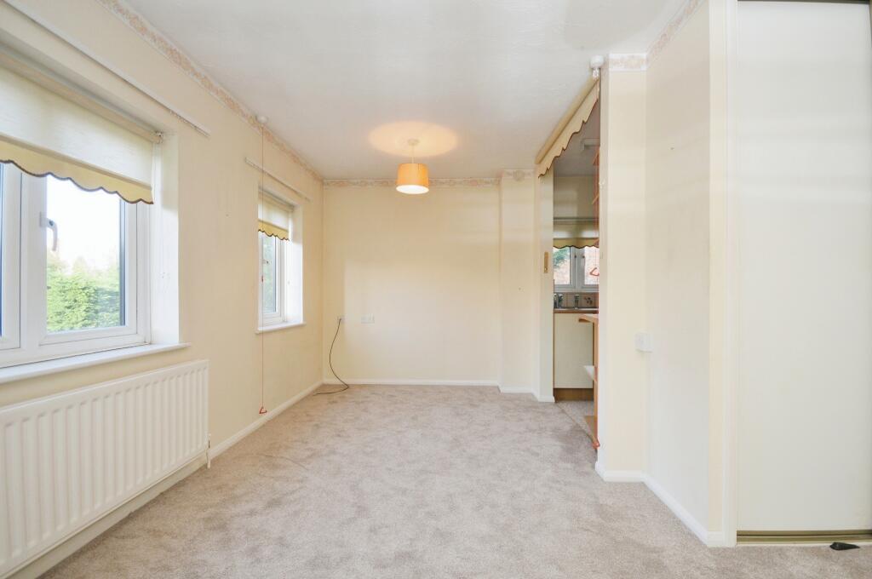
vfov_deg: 77.2
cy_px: 290
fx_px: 363
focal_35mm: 15
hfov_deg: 100.5
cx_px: 436
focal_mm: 10
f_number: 6.3
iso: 500
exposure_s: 1/60
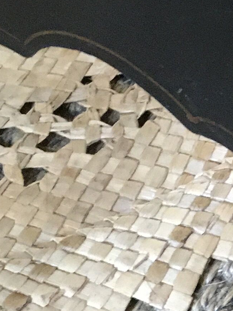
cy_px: 519
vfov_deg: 13.5
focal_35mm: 134
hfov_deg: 10.3
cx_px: 434
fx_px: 1203
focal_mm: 4.15
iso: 400
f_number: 2.2
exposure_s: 1/17
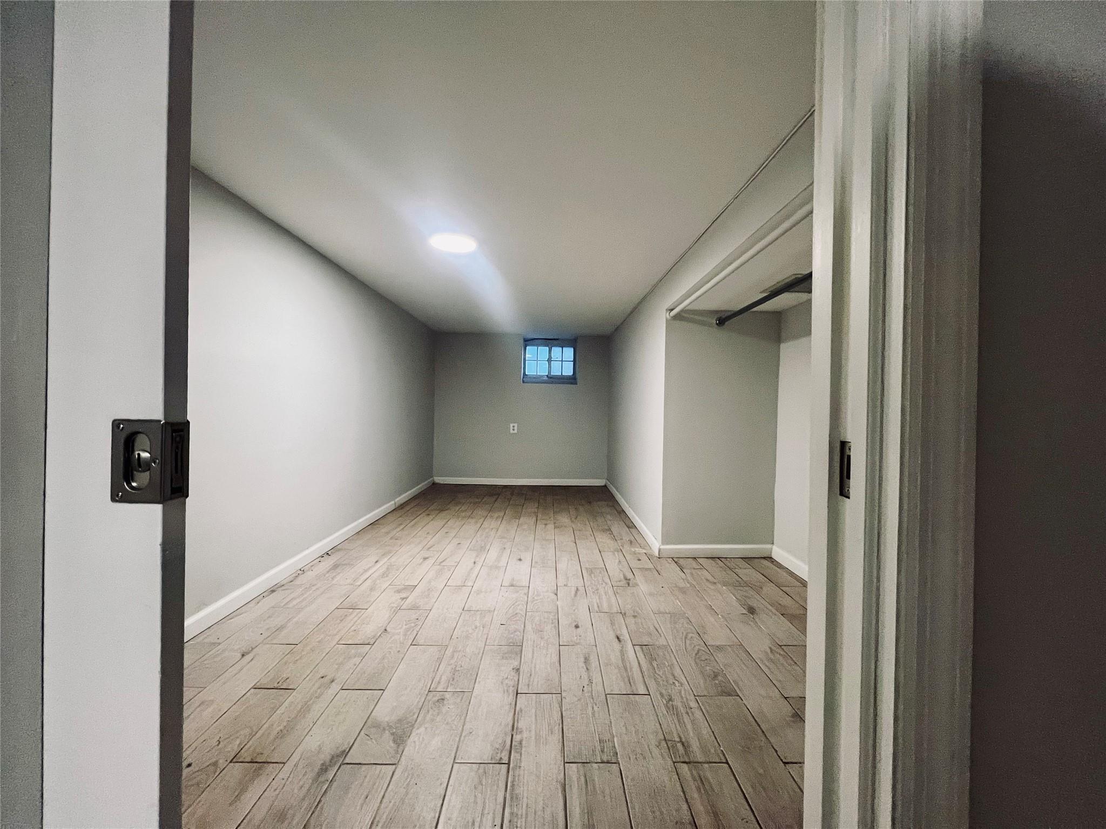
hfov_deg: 106.2
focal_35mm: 13
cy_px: 414
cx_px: 553
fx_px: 415
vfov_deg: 89.9
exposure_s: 1/60
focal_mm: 1.57
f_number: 1.8
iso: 400
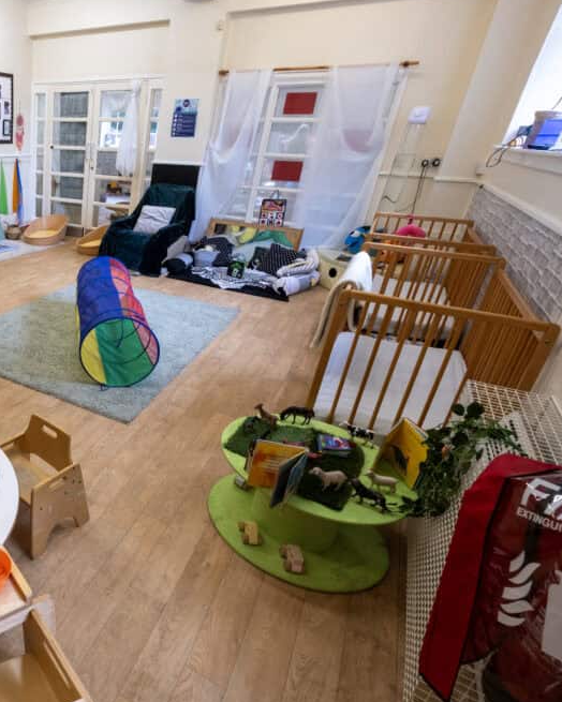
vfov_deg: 75.0
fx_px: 457
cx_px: 30
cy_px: 353
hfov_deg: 53.1
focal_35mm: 22
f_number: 6.4
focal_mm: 10
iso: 640
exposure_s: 1/50
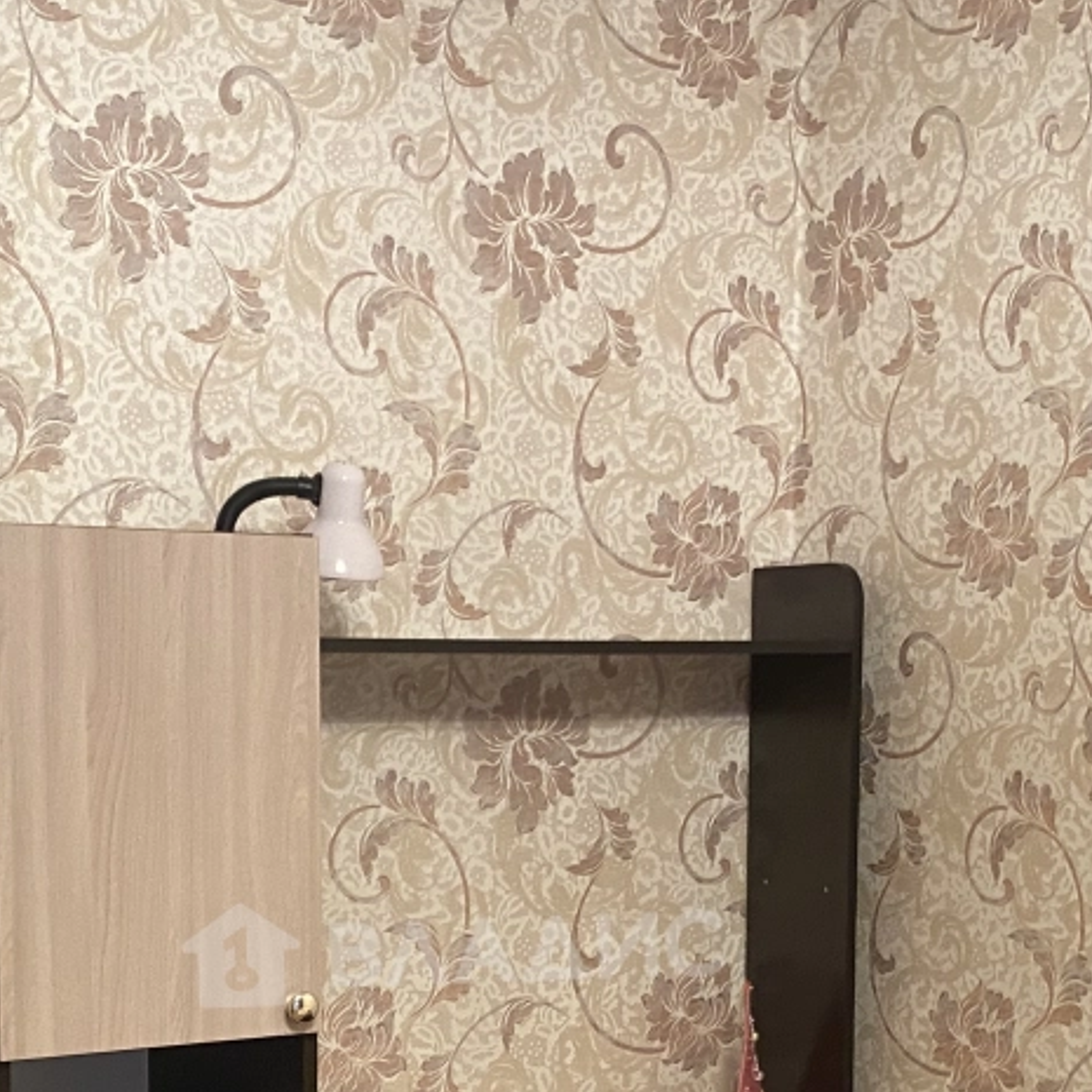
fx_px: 2213
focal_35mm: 62
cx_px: 456
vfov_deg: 26.9
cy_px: 945
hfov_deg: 27.7
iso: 200
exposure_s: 1/50
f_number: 1.8
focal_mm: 4.25
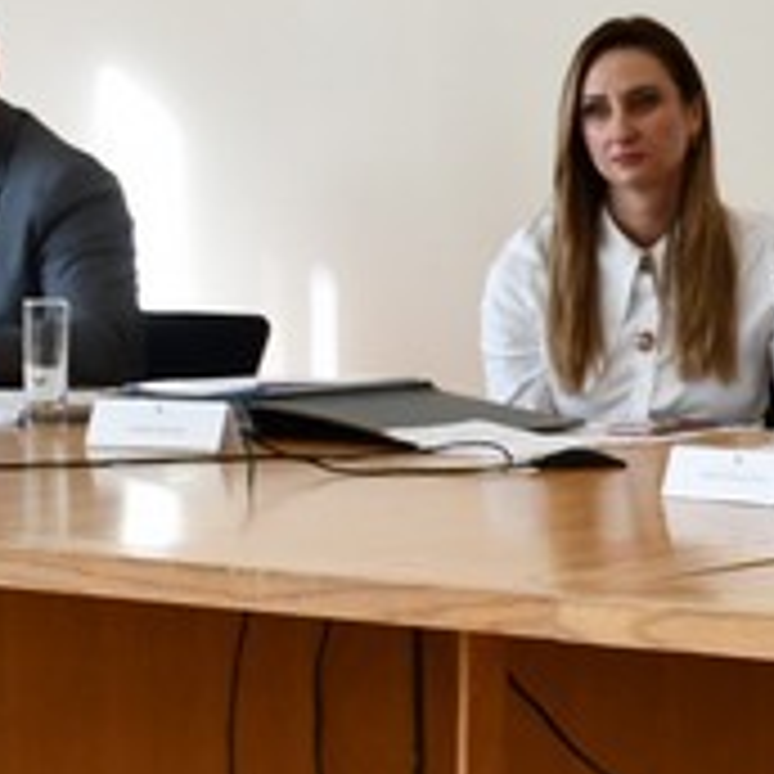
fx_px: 5135
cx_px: 1305
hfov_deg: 8.4
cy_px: 547
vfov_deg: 8.6
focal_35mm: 203
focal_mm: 27
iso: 720
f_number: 4
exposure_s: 1/250
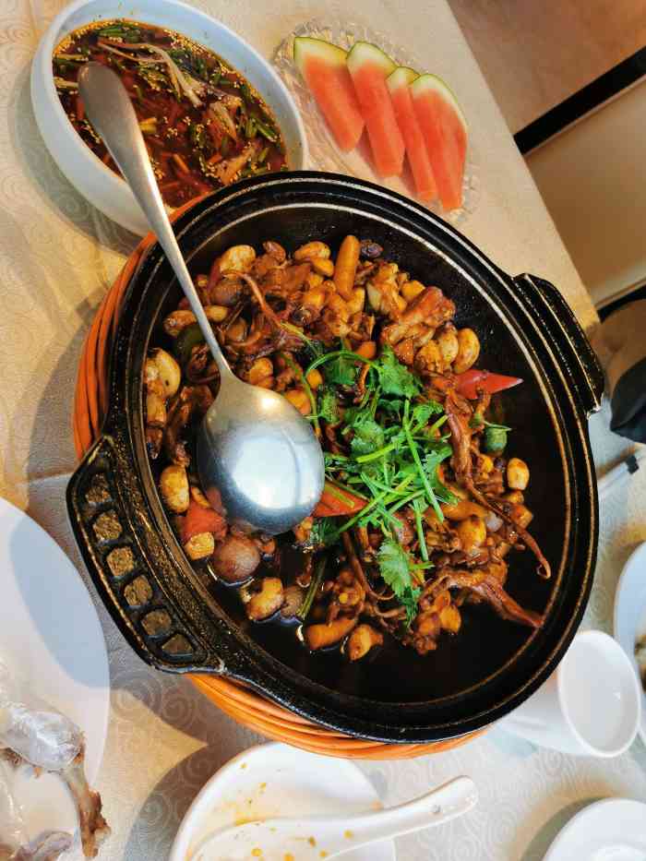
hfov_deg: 51.4
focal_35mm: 27
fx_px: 672
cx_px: 323
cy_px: 430
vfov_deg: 65.3
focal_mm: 5.56
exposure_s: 1/161
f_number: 1.6
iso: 50
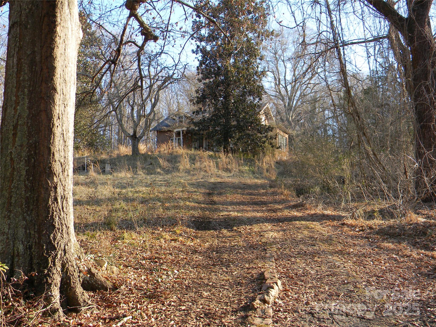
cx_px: 218
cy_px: 164
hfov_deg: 51.4
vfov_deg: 39.7
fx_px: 453
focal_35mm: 36
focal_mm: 6.4
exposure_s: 1/136
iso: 80
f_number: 3.7
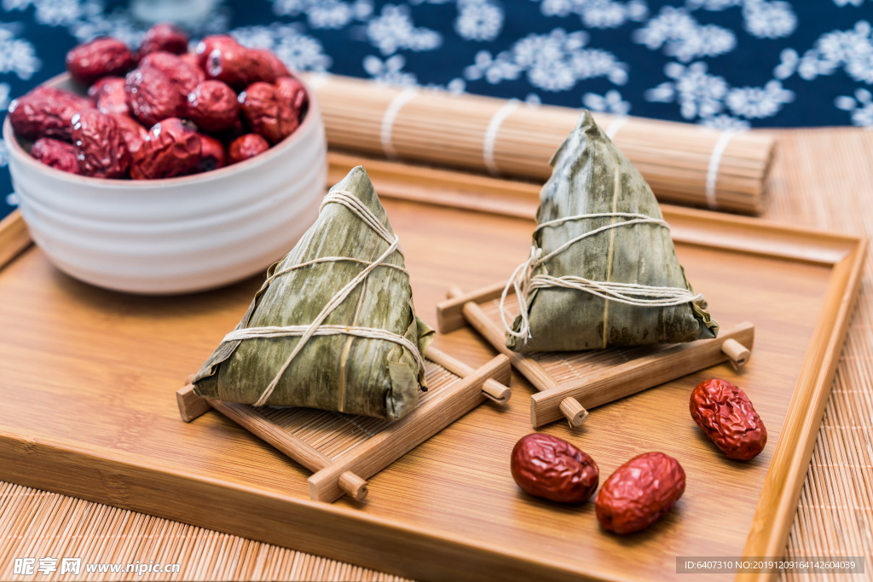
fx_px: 1334
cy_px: 291
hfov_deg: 36.2
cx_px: 436
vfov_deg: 24.6
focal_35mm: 55
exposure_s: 1/60
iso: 200
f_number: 4
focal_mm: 55
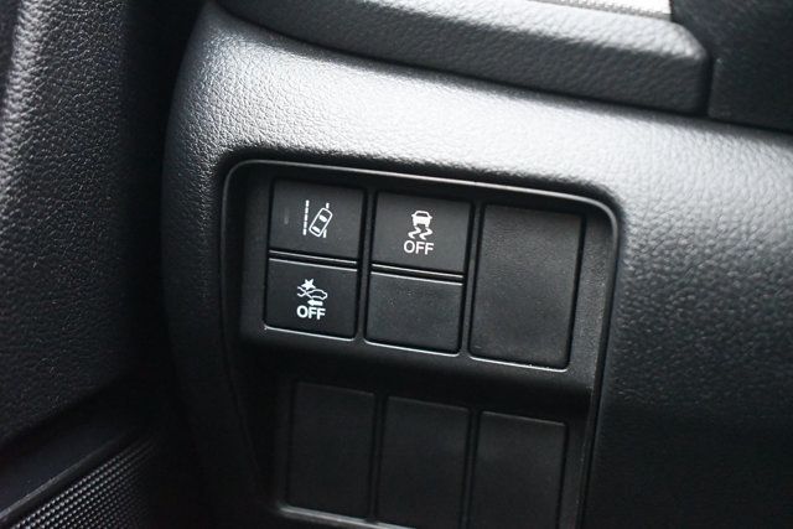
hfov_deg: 36.9
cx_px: 396
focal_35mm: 54
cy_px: 264
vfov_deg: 25.1
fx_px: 1190
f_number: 4.8
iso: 12800
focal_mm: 36
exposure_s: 1/25
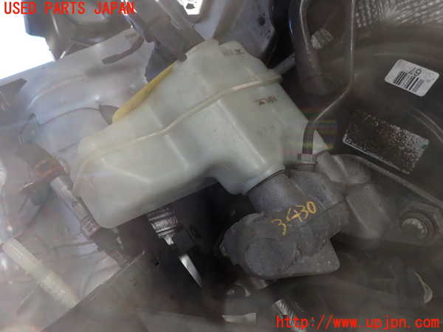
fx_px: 320
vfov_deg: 54.9
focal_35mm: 25
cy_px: 166
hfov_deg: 69.4
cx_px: 222
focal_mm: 4.5
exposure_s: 1/160
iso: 100
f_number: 2.8
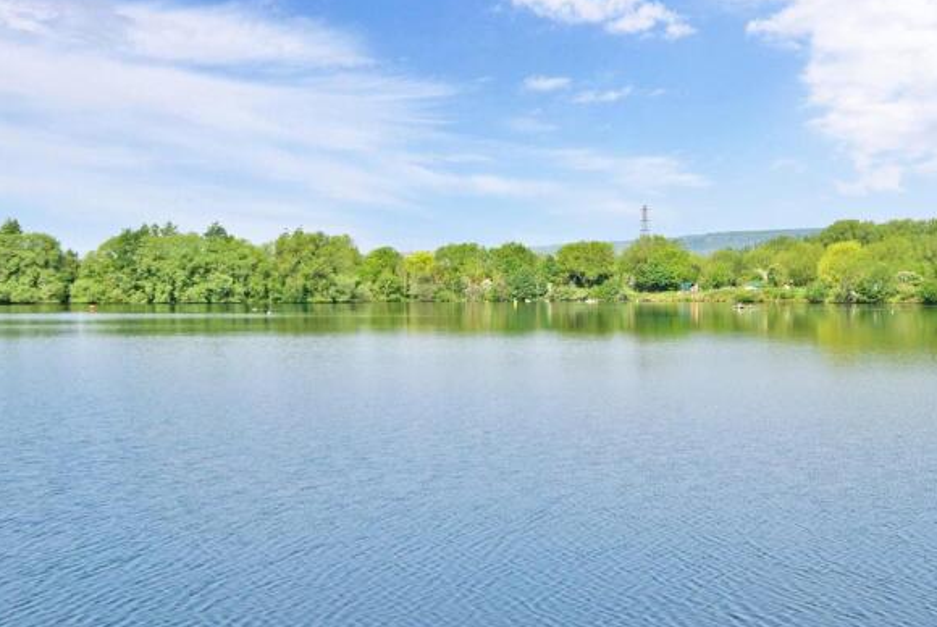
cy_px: 313
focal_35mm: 53
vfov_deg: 25.6
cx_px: 485
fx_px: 1381
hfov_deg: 37.5
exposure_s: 1/640
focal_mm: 20
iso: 400
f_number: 7.1
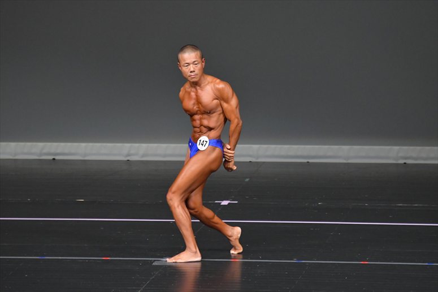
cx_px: 219
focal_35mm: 345
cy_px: 146
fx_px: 4196
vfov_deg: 4.0
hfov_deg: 6.0
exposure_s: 1/400
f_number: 5.6
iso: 4000
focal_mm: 230
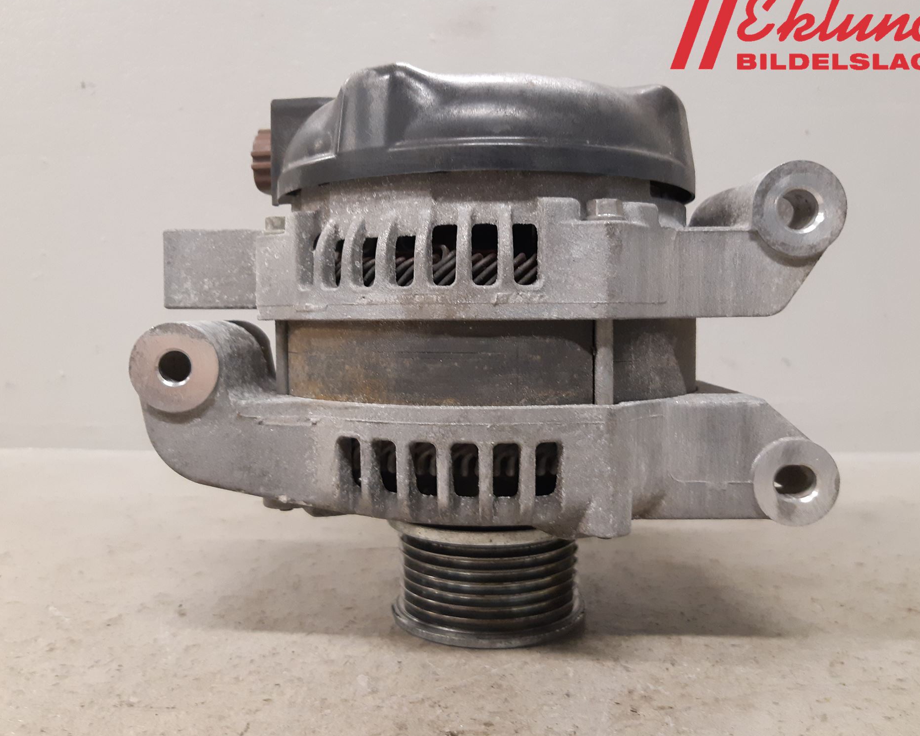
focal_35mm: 28
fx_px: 762
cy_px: 366
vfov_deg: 51.5
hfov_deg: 62.2
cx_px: 467
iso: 250
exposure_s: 1/50
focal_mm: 3.93
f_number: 1.7
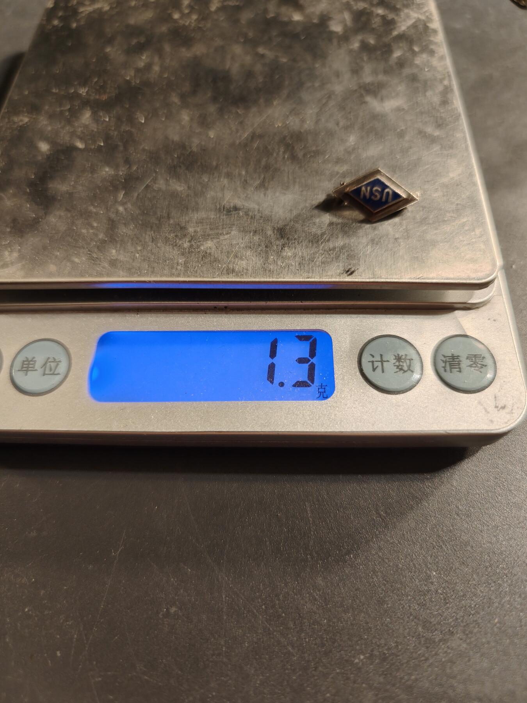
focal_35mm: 23
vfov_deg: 73.9
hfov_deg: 58.9
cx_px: 264
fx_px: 467
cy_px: 352
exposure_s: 1/147
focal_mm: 6.06
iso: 250
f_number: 1.6
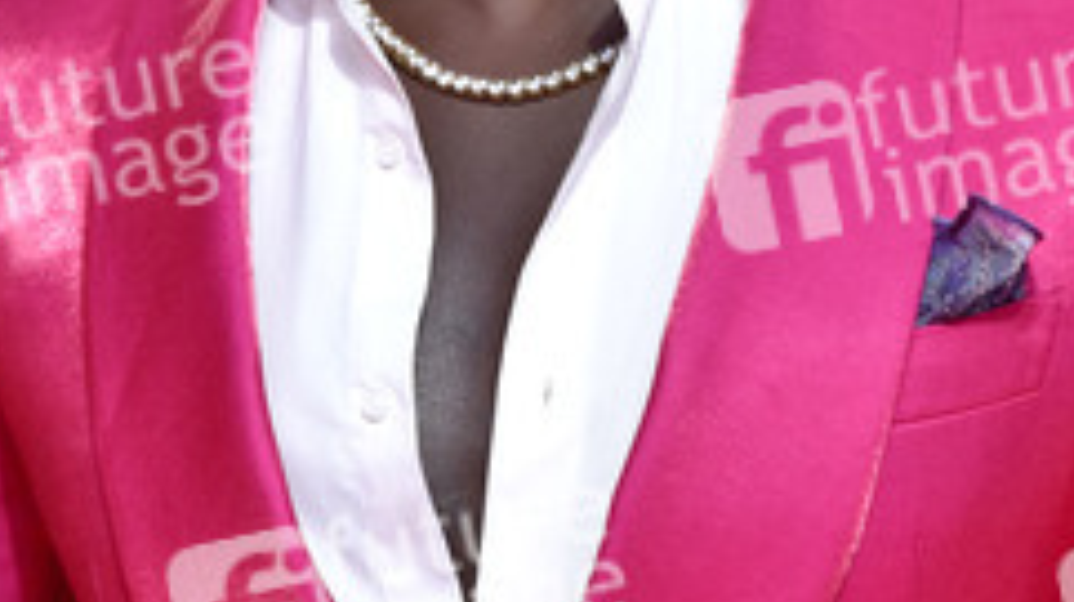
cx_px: 526
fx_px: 9901
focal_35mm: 348
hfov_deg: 6.2
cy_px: -76
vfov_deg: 3.5
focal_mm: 200
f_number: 4
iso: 2000
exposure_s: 1/250
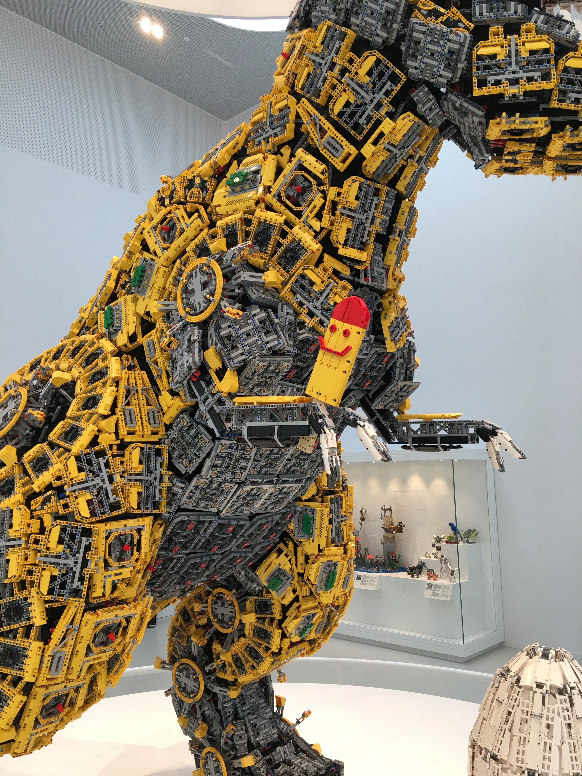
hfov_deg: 48.2
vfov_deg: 61.7
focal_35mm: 29
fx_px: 650
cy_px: 388
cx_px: 291
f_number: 2.2
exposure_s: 1/33
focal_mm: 4.15
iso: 25
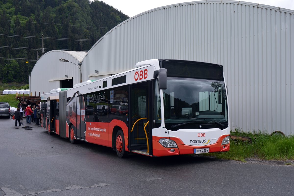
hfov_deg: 53.2
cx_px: 147
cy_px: 98
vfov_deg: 36.8
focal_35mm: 36
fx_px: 294
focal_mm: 24
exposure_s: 1/125
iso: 200
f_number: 5.6
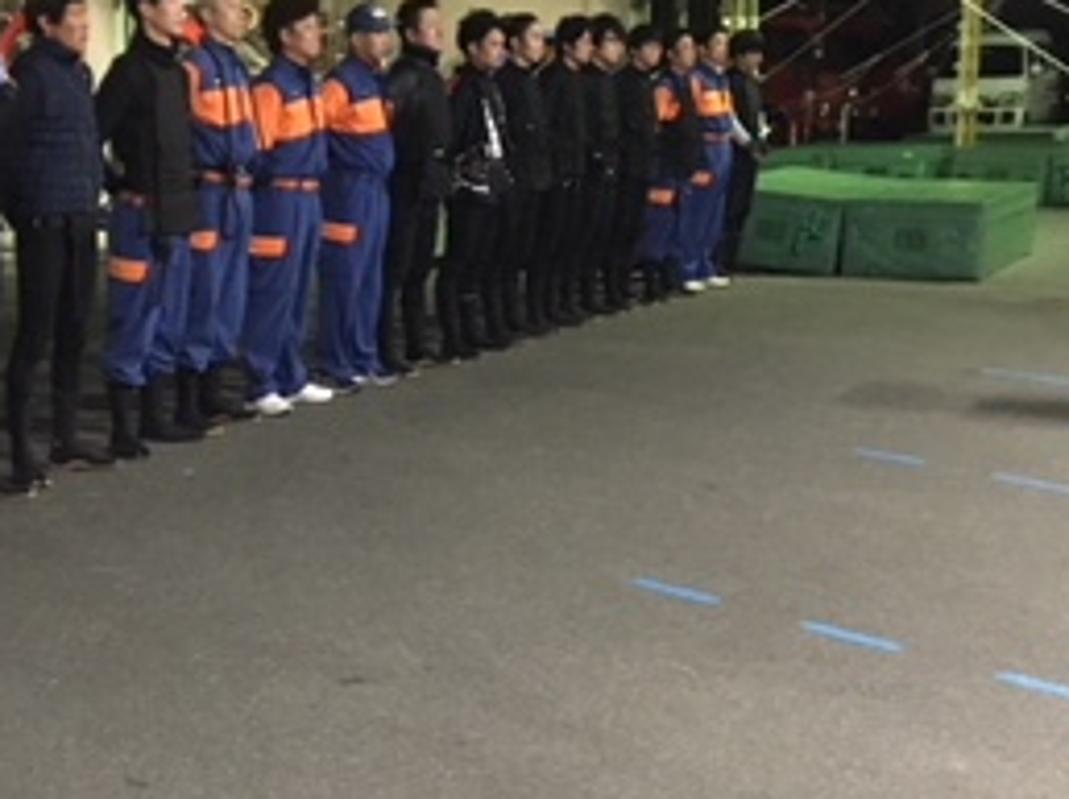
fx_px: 2221
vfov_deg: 20.4
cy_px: 497
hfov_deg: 26.7
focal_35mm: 72
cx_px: 261
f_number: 2.2
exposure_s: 1/15
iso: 400
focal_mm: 4.15
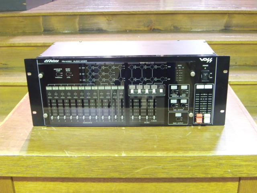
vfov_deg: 31.5
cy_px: 96
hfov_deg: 41.2
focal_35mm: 46
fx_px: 342
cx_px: 128
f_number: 3.3
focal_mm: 8.2
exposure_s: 1/8
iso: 400
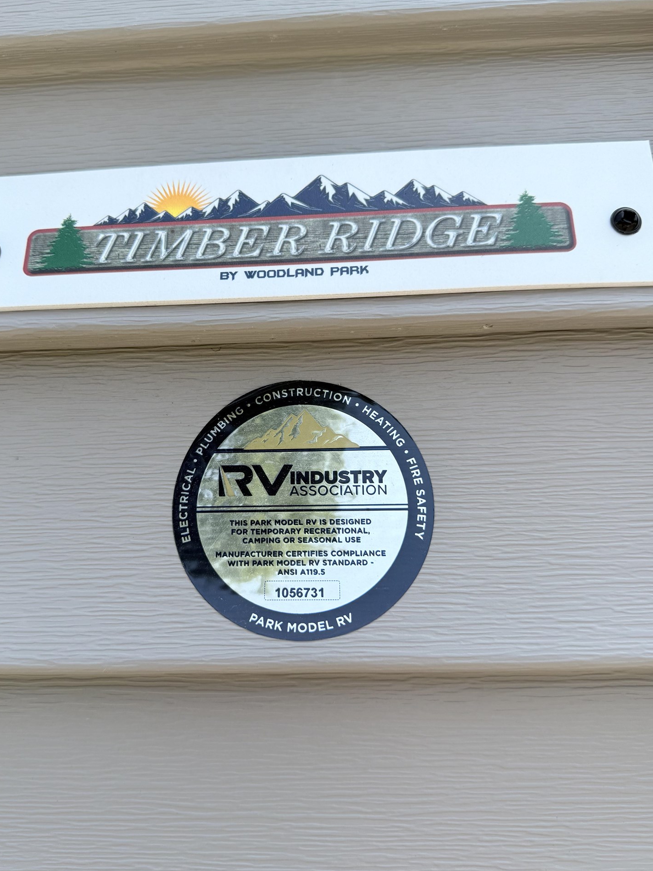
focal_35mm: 29
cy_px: 445
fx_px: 729
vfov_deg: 61.7
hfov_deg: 48.2
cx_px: 295
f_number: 1.78
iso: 80
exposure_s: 1/2703
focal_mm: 6.76
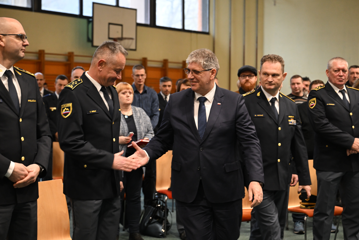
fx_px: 668
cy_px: 118
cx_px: 187
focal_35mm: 67
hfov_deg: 30.1
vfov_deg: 20.3
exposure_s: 1/160
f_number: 3.5
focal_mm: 64
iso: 2500
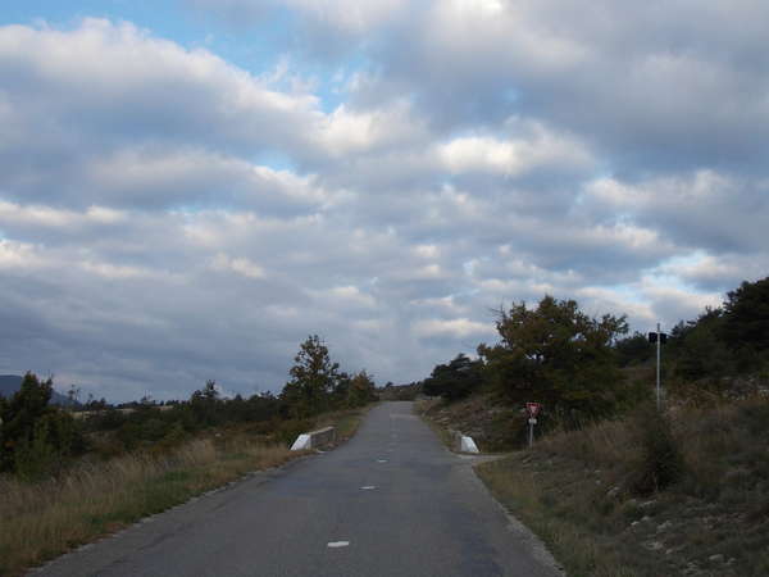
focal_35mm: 43
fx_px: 955
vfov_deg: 33.6
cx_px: 384
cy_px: 288
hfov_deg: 43.9
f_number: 3.3
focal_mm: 6.1
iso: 80
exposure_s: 1/320
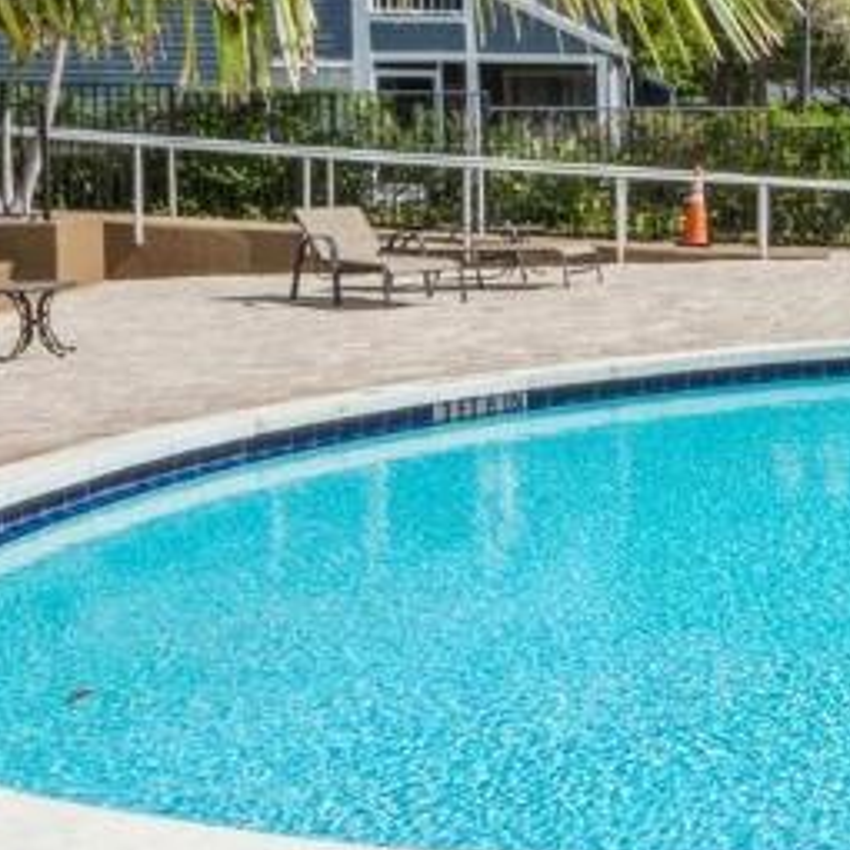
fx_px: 1917
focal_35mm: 69
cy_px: 193
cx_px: 1357
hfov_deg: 20.5
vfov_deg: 24.7
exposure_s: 1/250
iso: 250
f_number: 16
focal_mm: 12
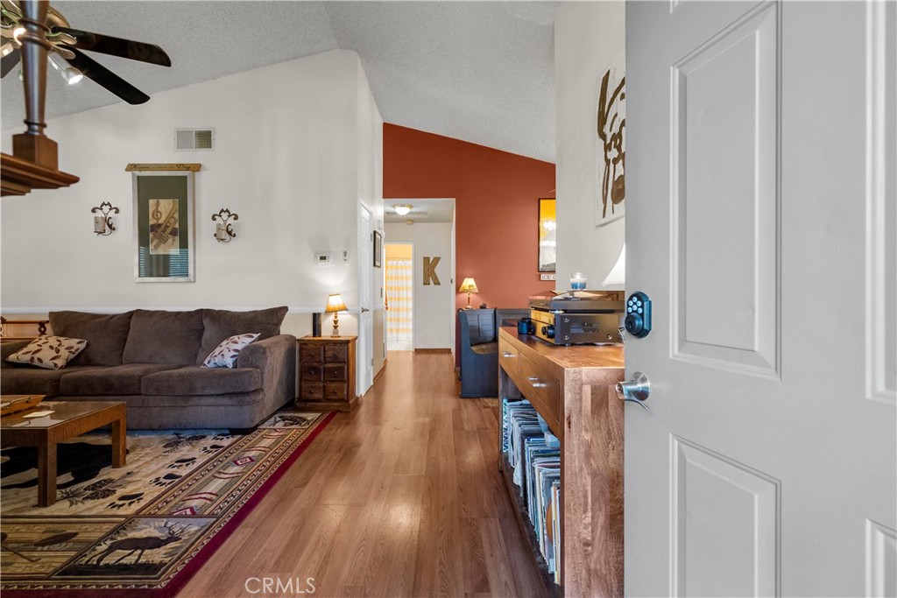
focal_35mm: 16
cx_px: 448
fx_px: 399
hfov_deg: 96.7
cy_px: 299
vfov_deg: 73.8
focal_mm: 16
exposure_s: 1/4
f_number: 8
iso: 640
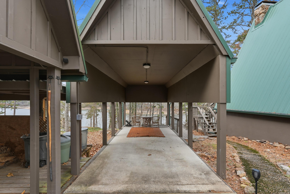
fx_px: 129
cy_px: 97
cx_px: 145
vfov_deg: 73.8
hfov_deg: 96.7
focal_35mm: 16
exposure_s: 1/200
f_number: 9
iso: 250
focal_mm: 16
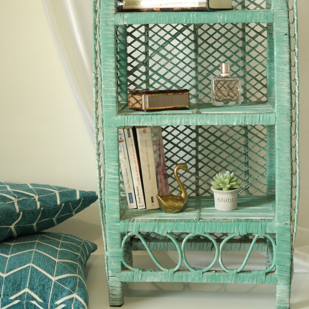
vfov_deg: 25.1
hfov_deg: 25.4
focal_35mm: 68
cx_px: 155
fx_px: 687
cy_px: 88
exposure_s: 1/30
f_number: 5.6
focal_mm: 35
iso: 800
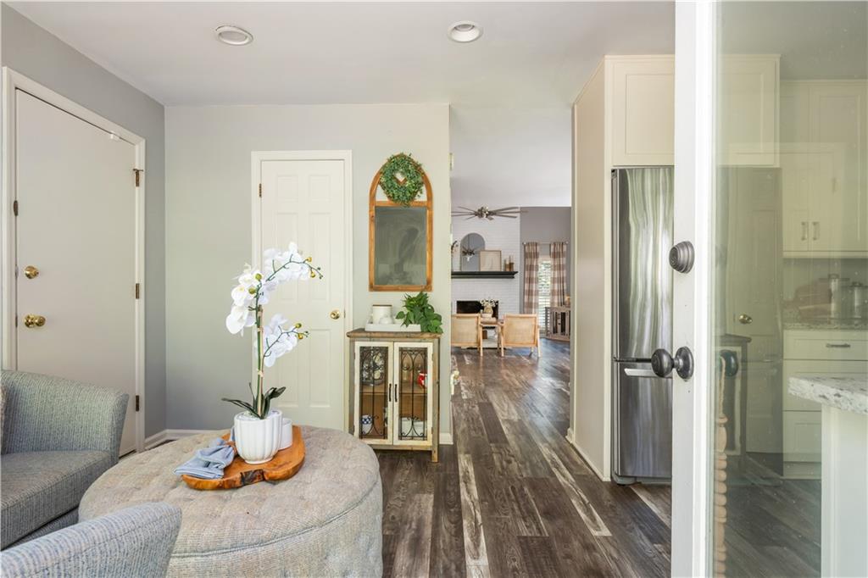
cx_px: 434
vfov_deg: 67.3
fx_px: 434
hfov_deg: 90.0
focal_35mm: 18
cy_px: 289
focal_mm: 18
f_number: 10
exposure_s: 1/40
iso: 800
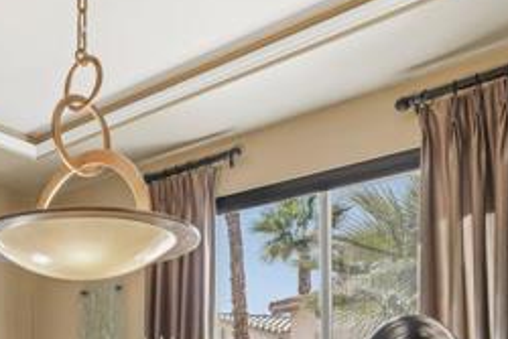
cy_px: 403
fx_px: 579
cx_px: 37
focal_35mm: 41
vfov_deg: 28.6
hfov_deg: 42.8
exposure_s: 1/30
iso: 400
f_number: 8
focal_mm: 16
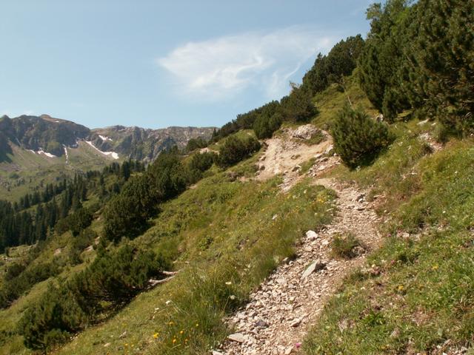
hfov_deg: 52.6
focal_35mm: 35
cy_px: 178
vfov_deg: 40.7
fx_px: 479
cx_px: 237
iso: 50
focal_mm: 5.86
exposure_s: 1/200
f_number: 5.6
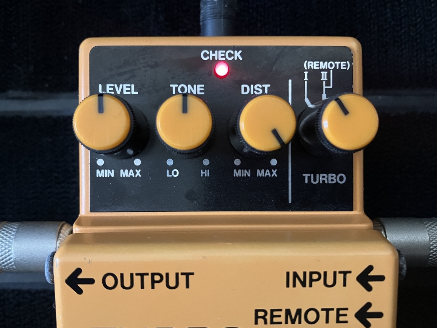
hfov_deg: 63.4
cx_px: 218
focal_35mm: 28
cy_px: 164
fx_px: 353
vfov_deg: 49.7
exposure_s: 1/25
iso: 640
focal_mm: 3.99
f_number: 1.8
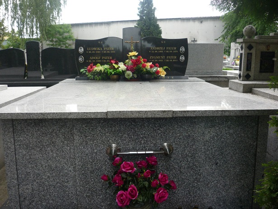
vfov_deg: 42.9
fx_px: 265
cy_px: 104
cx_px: 139
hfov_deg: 55.4
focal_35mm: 33
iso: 100
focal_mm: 5.5
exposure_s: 1/320
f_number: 2.8
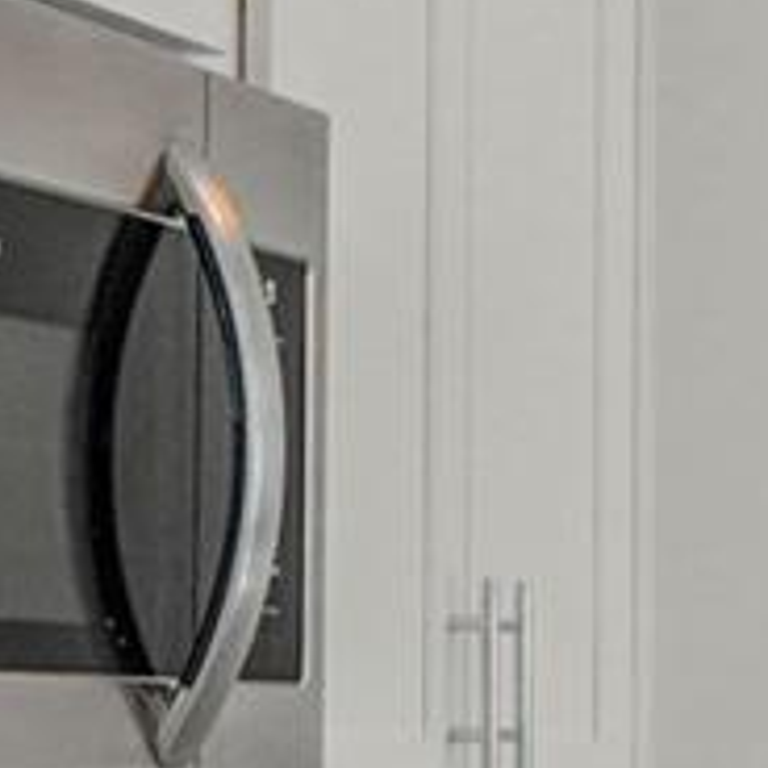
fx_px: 3338
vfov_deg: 13.0
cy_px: 664
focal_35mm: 133
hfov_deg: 12.1
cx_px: 1361
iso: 800
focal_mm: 12
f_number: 5
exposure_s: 1/200
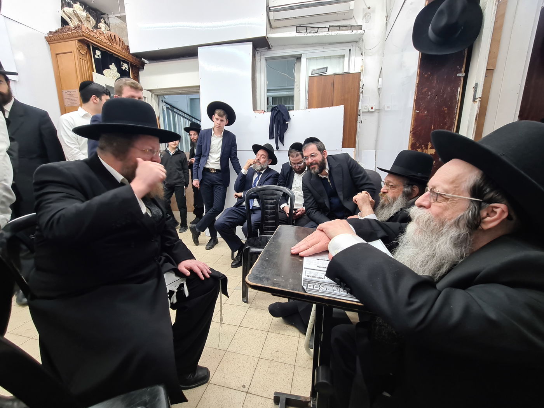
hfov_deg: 106.2
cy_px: 204
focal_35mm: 13
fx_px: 204
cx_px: 272
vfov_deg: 89.9
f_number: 2.2
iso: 100
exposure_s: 1/100
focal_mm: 2.22
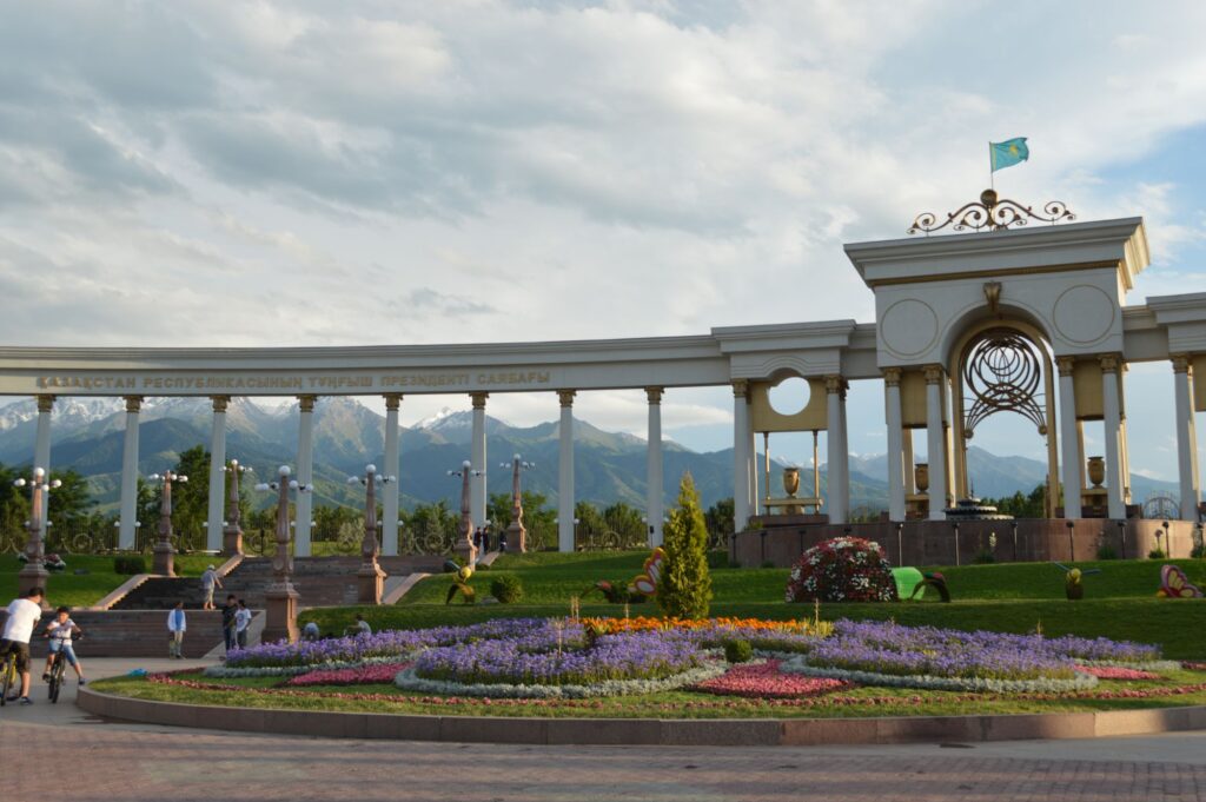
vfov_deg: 31.8
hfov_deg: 46.4
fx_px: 1406
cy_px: 401
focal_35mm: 42
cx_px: 603
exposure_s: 1/160
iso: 100
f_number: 6.3
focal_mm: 28
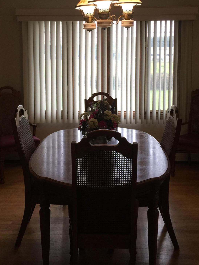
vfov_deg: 46.0
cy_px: 85
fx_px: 307
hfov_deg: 36.0
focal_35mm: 40
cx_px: 95
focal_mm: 4.15
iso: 32
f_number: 2.2
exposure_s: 1/30
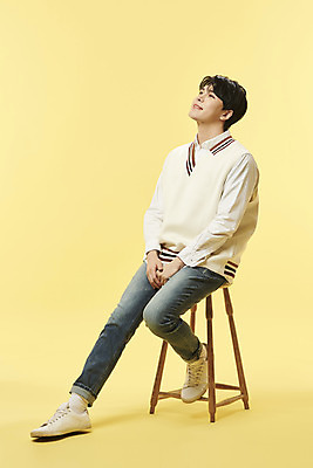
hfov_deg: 19.5
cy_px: 234
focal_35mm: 70
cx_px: 156
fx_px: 912
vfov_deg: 28.8
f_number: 8
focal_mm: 70
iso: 64
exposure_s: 1/125
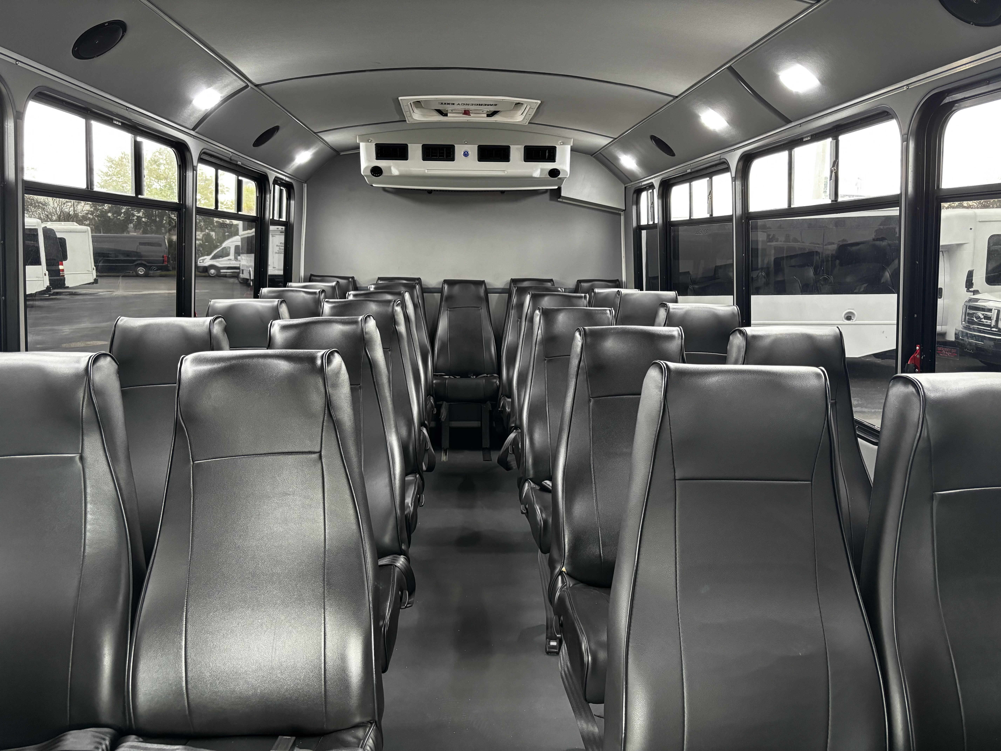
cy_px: 376
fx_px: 752
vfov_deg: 53.1
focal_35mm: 26
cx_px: 500
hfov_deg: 67.3
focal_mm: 5.96
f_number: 1.6
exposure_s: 1/60
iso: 250
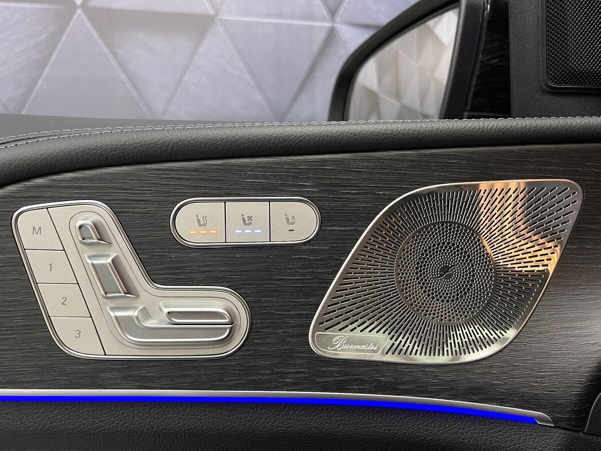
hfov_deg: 67.3
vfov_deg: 53.1
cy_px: 226
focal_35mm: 26
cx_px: 300
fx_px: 451
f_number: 1.5
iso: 320
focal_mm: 5.7
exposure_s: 1/50
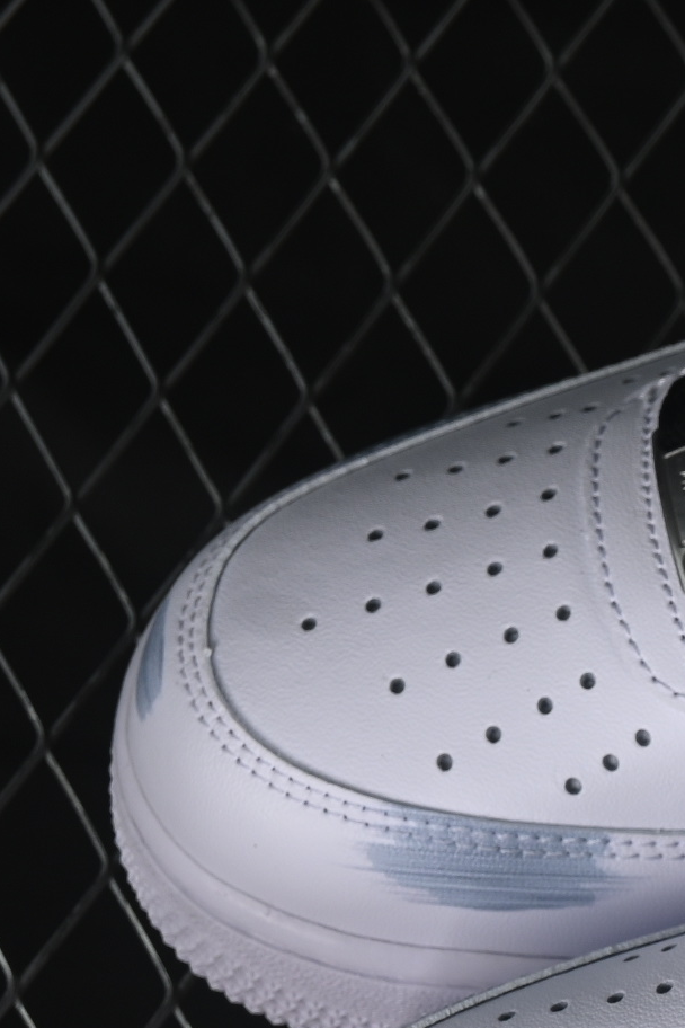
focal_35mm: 229
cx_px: 1273
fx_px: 6536
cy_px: 747
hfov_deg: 5.9
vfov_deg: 9.0
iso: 160
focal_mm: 50
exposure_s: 1/80
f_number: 8
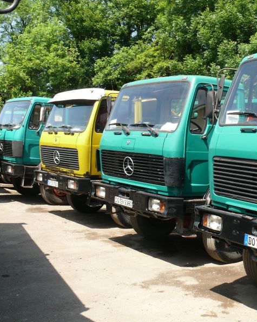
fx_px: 437
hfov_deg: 32.4
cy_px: 160
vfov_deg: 40.3
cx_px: 177
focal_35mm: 46
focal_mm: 7.4
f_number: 5.6
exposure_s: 1/200
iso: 100
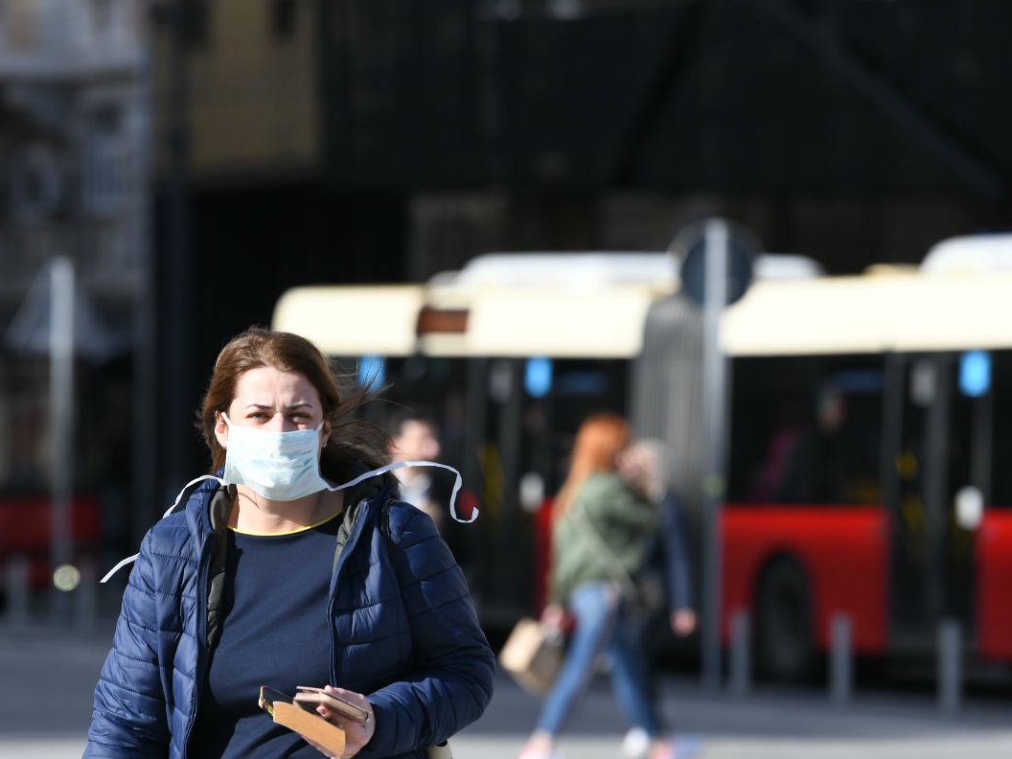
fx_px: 8624
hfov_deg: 6.7
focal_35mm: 295
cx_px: 397
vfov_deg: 5.0
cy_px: 514
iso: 400
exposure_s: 1/2500
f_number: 4.5
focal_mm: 200
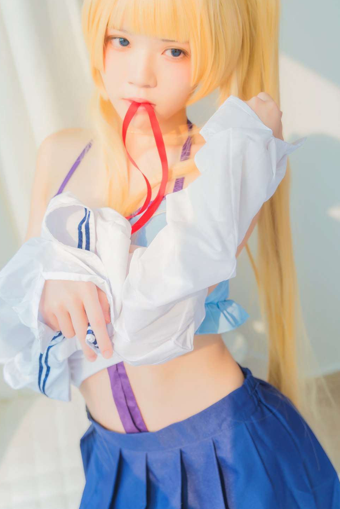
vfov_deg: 38.1
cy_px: 207
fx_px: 736
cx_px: 144
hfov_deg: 26.0
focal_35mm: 52
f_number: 3.2
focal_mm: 42
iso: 160
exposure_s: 1/160
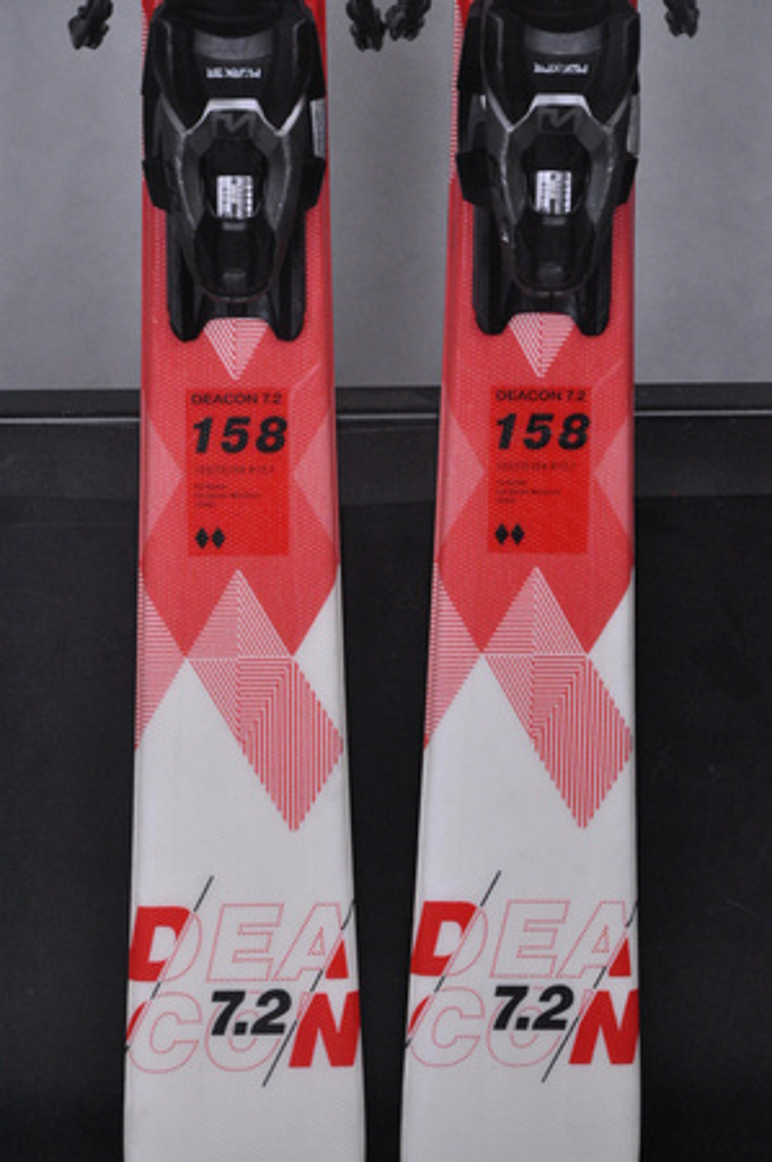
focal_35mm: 135
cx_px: 386
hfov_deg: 10.1
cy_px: 581
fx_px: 4352
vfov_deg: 15.2
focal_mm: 90
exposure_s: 1/125
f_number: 9.5
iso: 3200
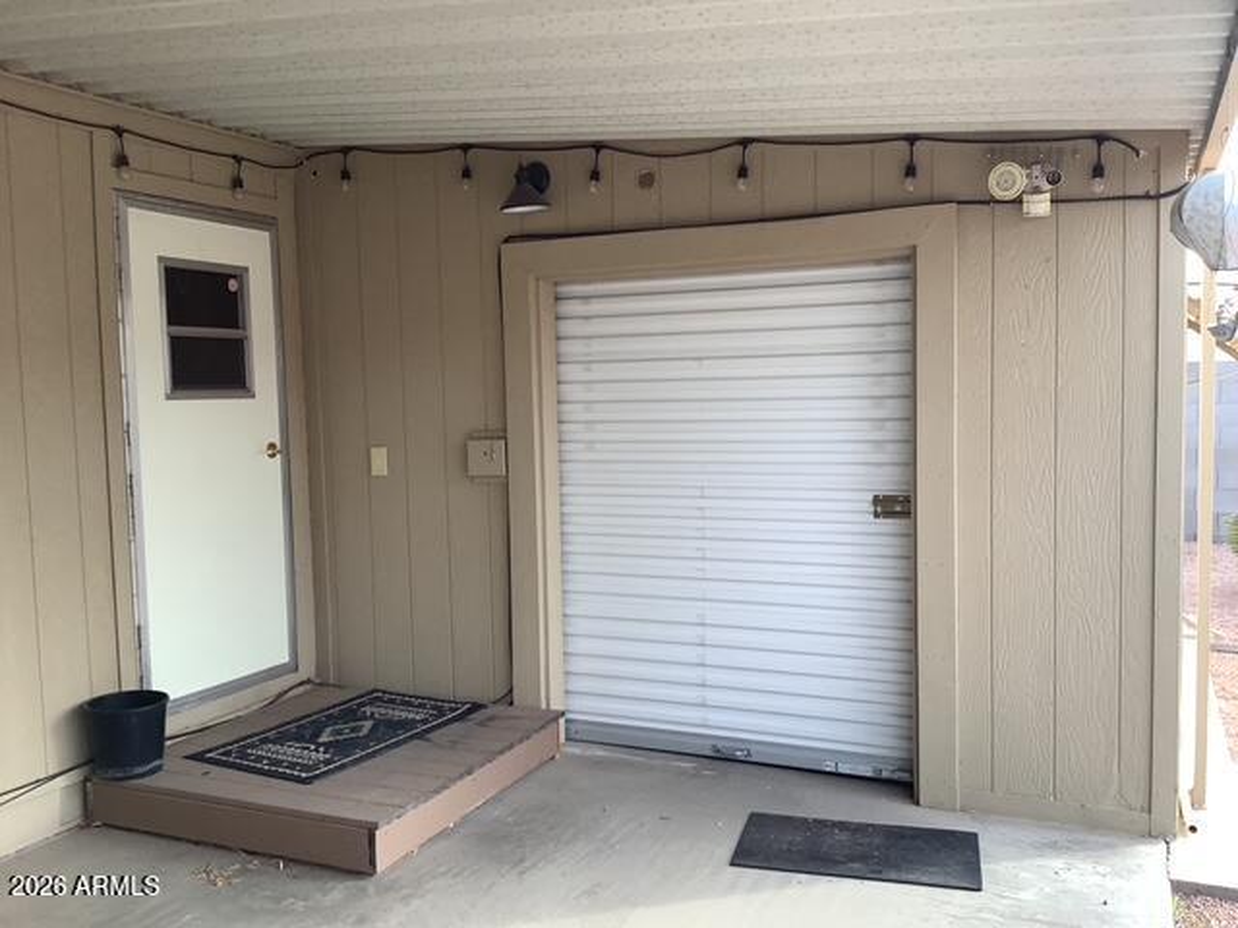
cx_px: 619
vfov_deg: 45.4
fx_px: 1109
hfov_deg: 58.4
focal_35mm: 31
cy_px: 464
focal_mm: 3.3
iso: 40
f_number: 2.4
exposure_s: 1/120
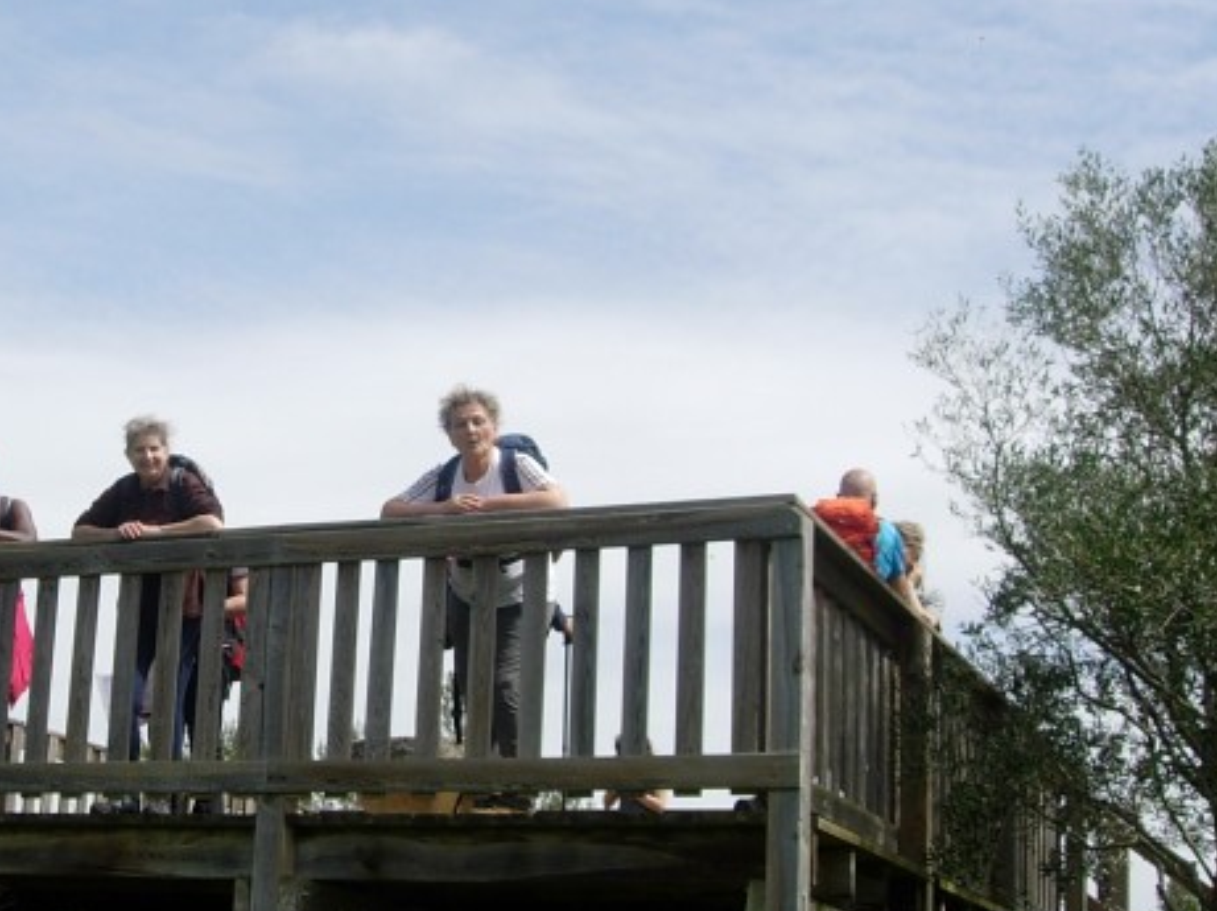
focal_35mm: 66
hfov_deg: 28.8
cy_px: 470
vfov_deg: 22.2
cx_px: 267
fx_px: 2319
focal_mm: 7.8
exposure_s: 1/592
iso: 64
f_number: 4.8
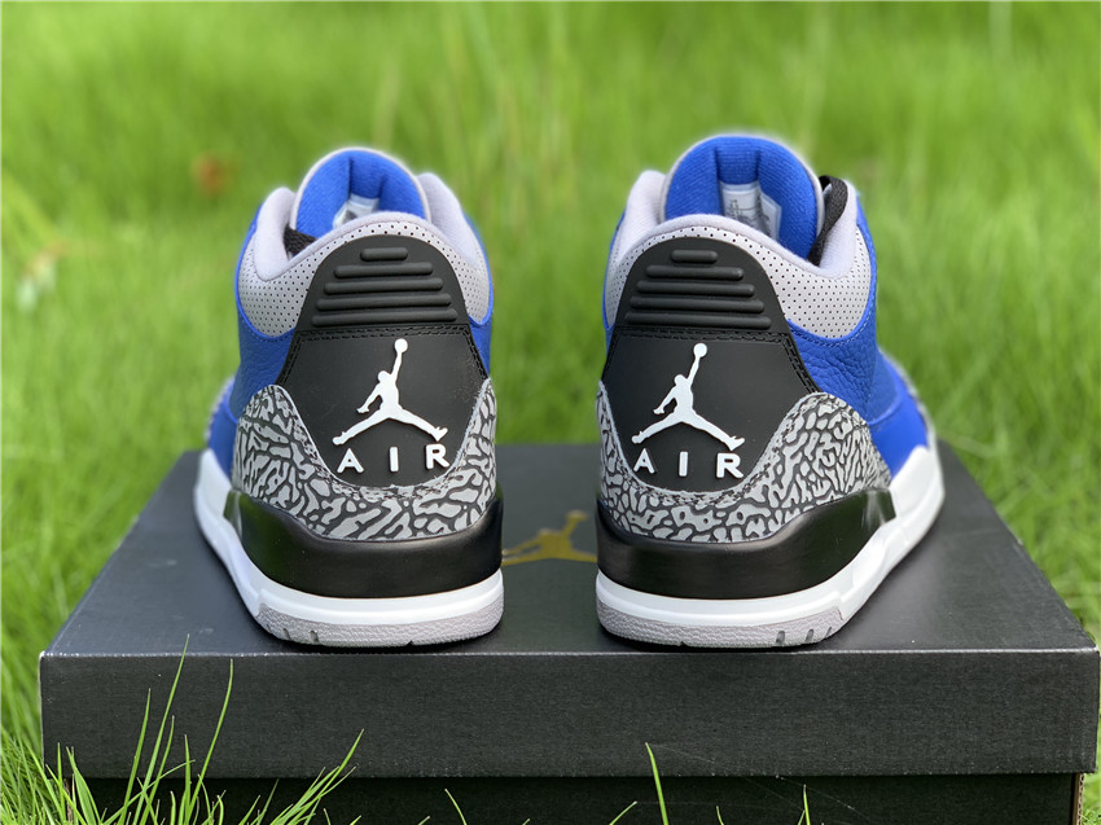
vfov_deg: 28.0
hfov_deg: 36.8
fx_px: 1653
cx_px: 550
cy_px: 412
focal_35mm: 52
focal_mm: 6
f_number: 2.4
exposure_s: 1/131
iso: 16
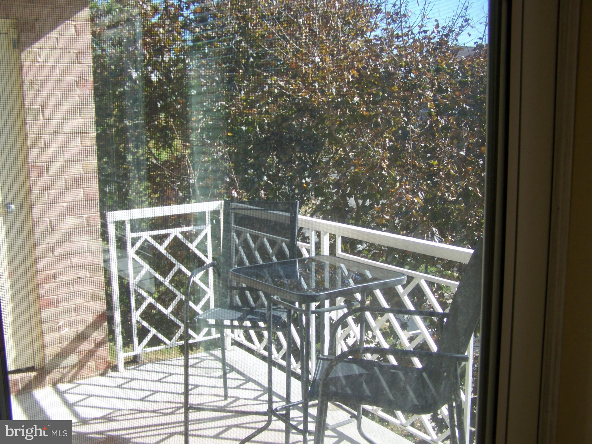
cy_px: 222
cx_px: 296
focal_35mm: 38
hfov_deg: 49.0
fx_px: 650
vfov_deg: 37.7
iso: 64
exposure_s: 1/200
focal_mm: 6.3
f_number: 2.8
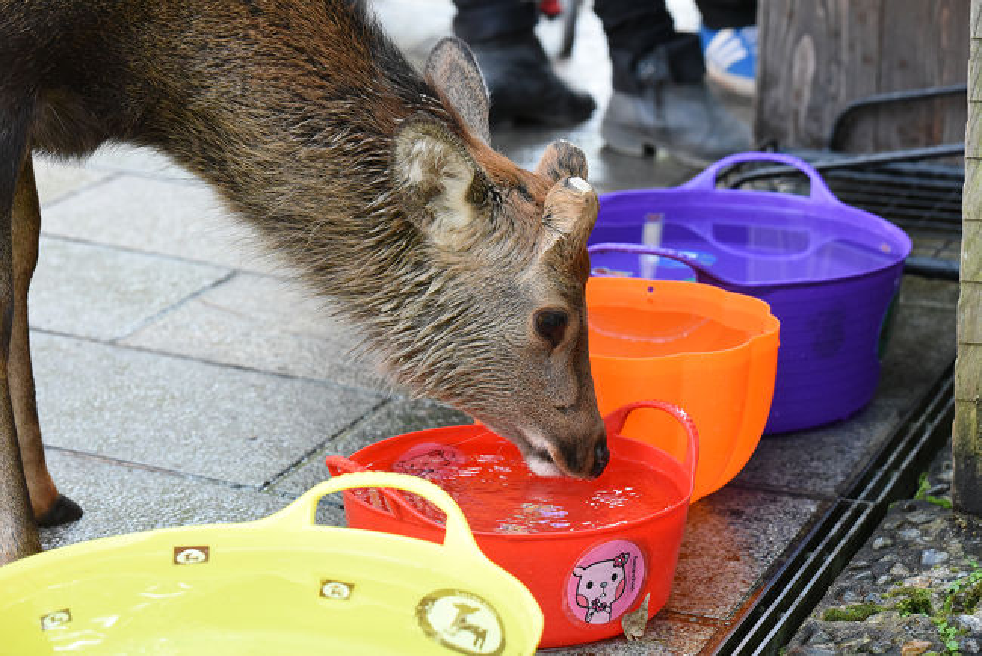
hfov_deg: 18.3
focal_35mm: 112
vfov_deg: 12.2
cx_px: 491
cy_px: 328
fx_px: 3056
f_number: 8
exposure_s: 1/1000
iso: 6400
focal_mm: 112
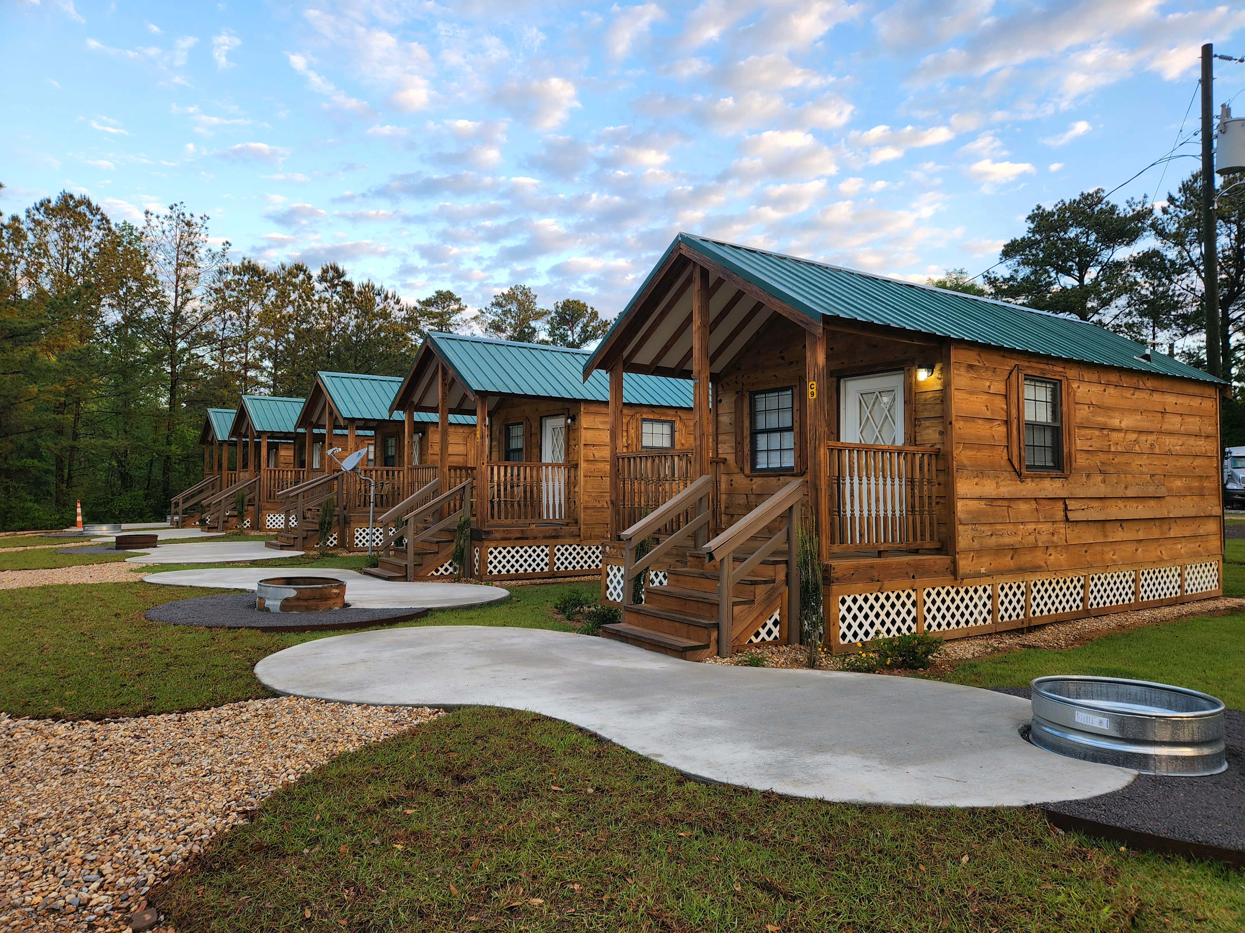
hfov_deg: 73.9
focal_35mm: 23
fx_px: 827
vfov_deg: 58.9
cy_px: 466
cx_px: 622
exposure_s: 1/182
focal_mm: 5.4
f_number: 1.8
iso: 32
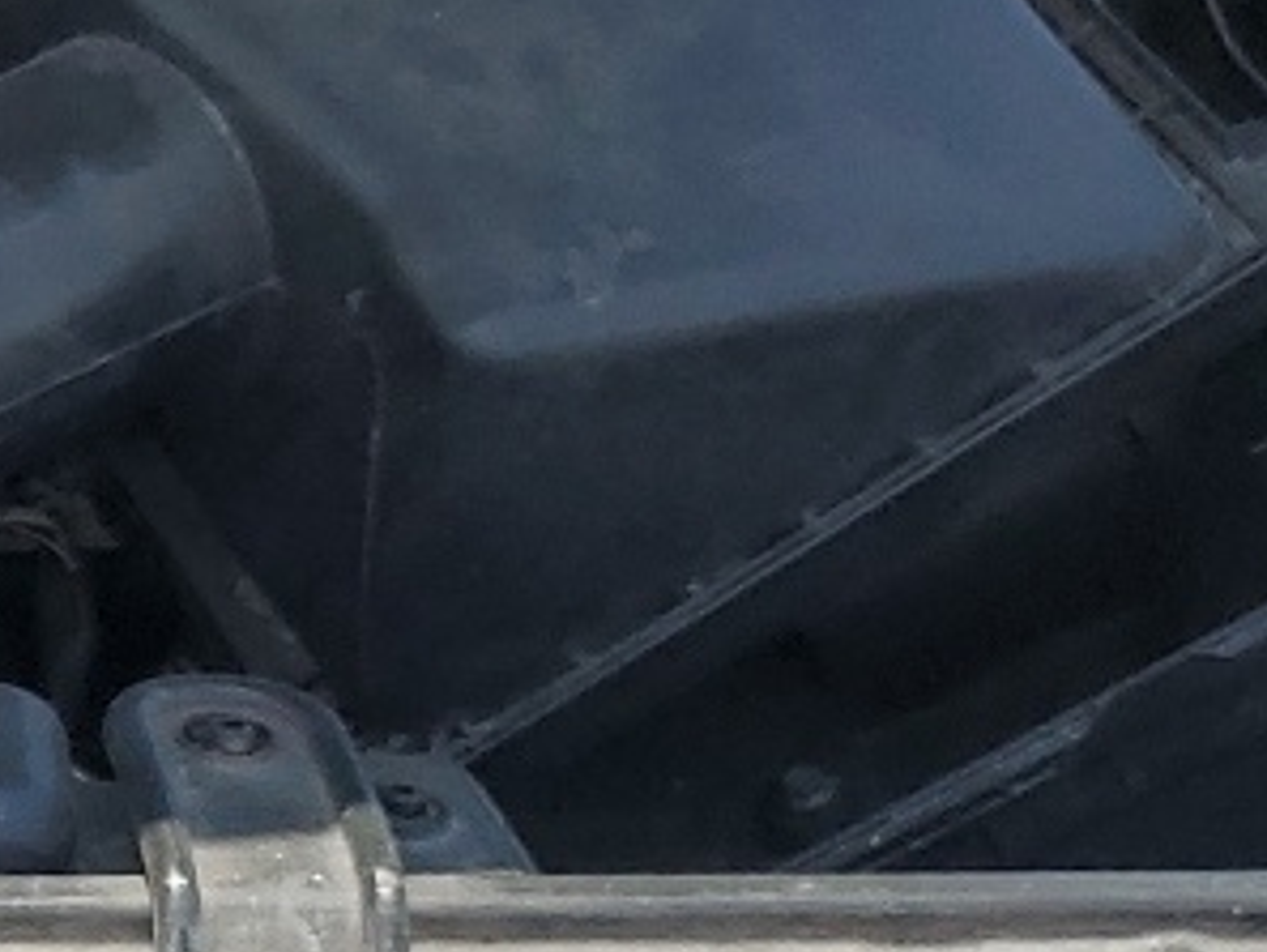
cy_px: 764
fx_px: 5126
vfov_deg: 10.6
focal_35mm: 140
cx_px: -1344
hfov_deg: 12.3
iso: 50
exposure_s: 1/2000
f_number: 1.5
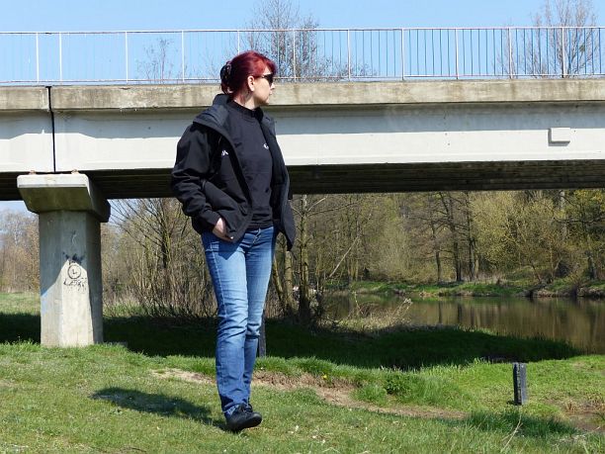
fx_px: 1258
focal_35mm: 72
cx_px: 302
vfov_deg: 20.4
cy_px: 227
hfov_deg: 27.0
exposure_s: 1/640
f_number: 4
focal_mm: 13
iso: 100
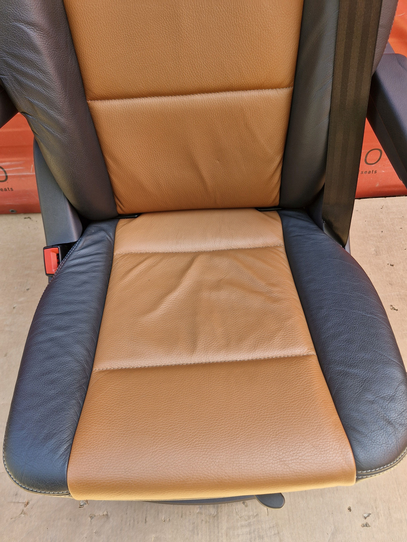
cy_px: 271
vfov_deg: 73.9
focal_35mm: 23
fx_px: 361
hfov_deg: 58.9
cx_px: 204
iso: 50
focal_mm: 5.54
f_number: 1.8
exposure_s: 1/180
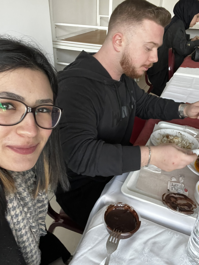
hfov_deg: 46.8
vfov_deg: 60.0
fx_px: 230
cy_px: 132
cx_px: 100
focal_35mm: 30
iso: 500
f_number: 2.2
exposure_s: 1/30
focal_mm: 2.71
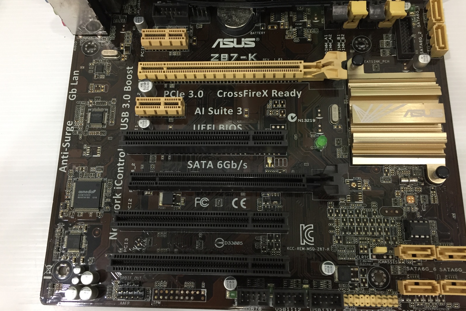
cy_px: 148
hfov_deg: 60.3
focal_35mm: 31
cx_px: 229
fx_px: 401
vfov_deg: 42.3
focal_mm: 4.15
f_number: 2.2
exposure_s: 1/33
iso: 125
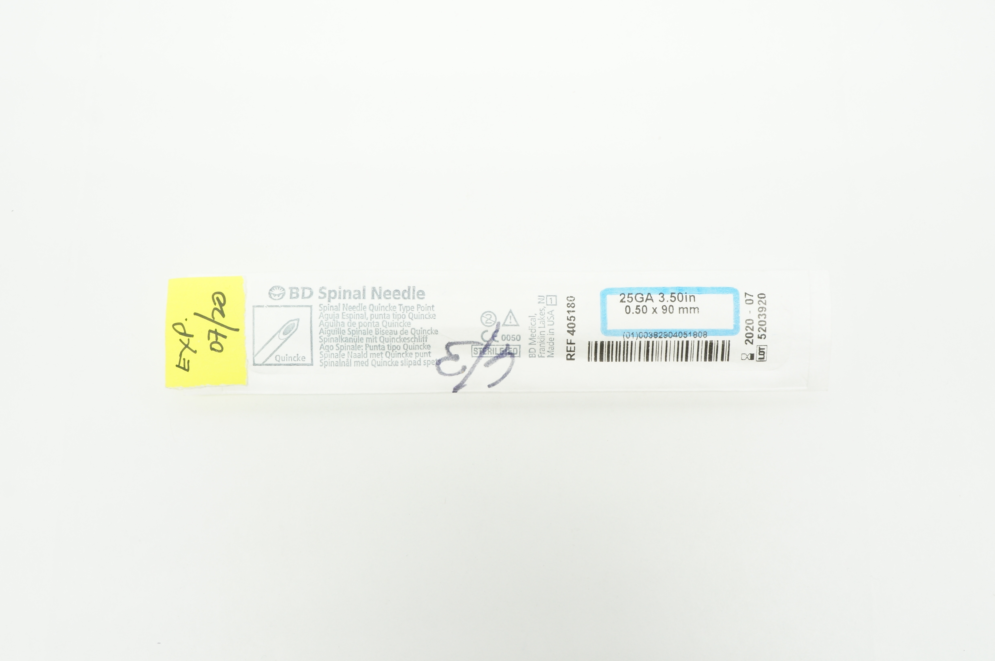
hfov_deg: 55.2
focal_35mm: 34
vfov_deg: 38.3
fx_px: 953
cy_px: 330
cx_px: 498
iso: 400
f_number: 9
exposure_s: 1/15
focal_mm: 23
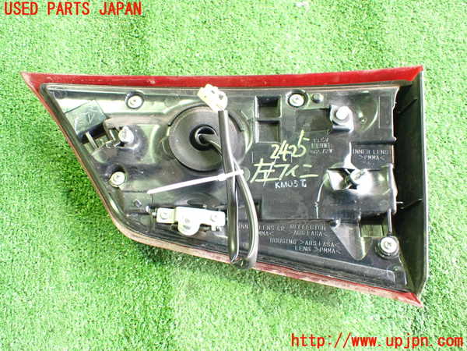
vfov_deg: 46.8
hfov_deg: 60.0
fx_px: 405
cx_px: 234
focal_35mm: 30
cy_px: 176
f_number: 2.3
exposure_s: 1/30
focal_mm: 5.4
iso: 800
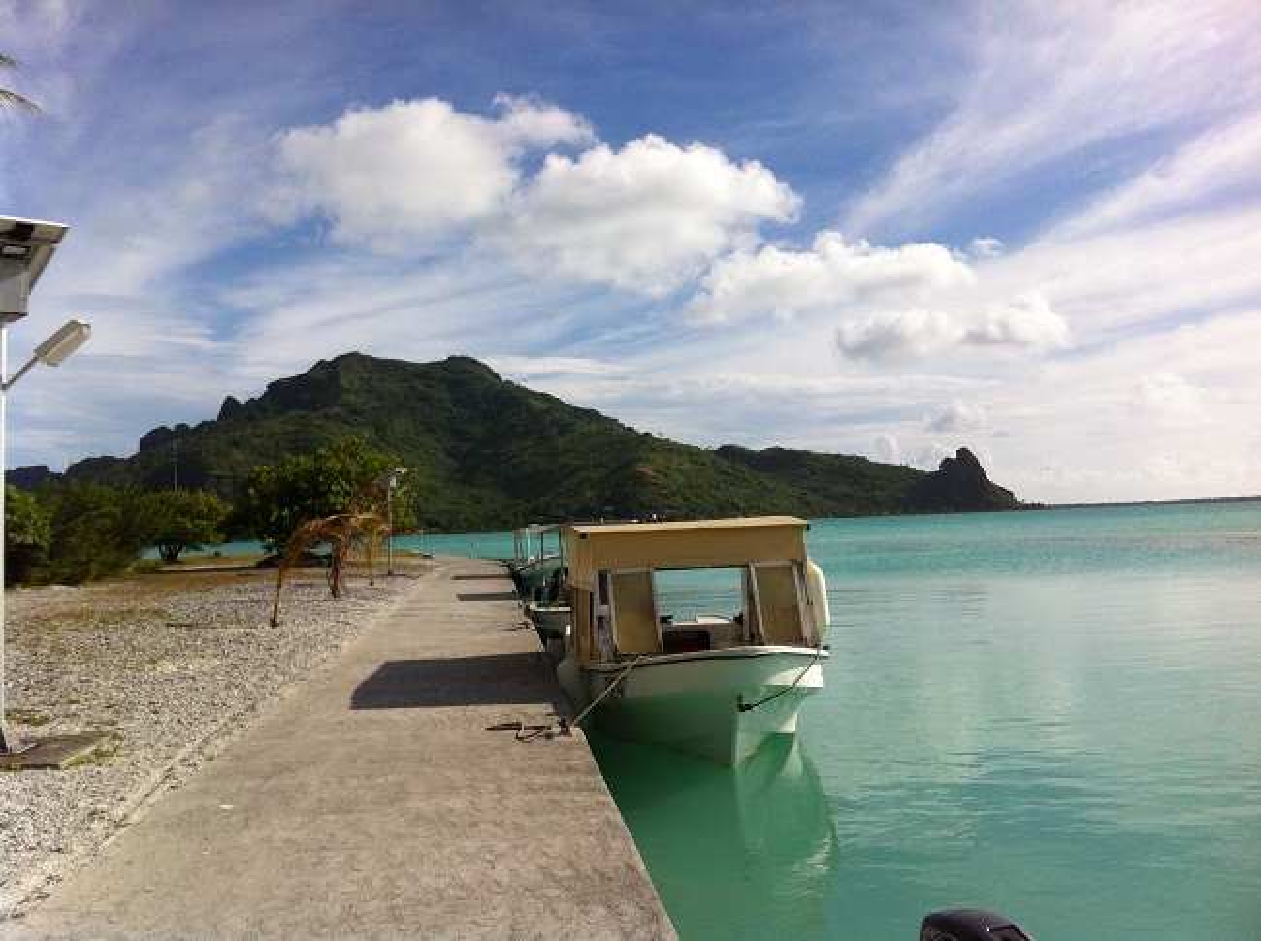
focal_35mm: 35
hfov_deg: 52.7
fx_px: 1273
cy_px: 470
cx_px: 630
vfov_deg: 40.6
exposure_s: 1/3016
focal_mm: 3.85
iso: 80
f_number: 2.8
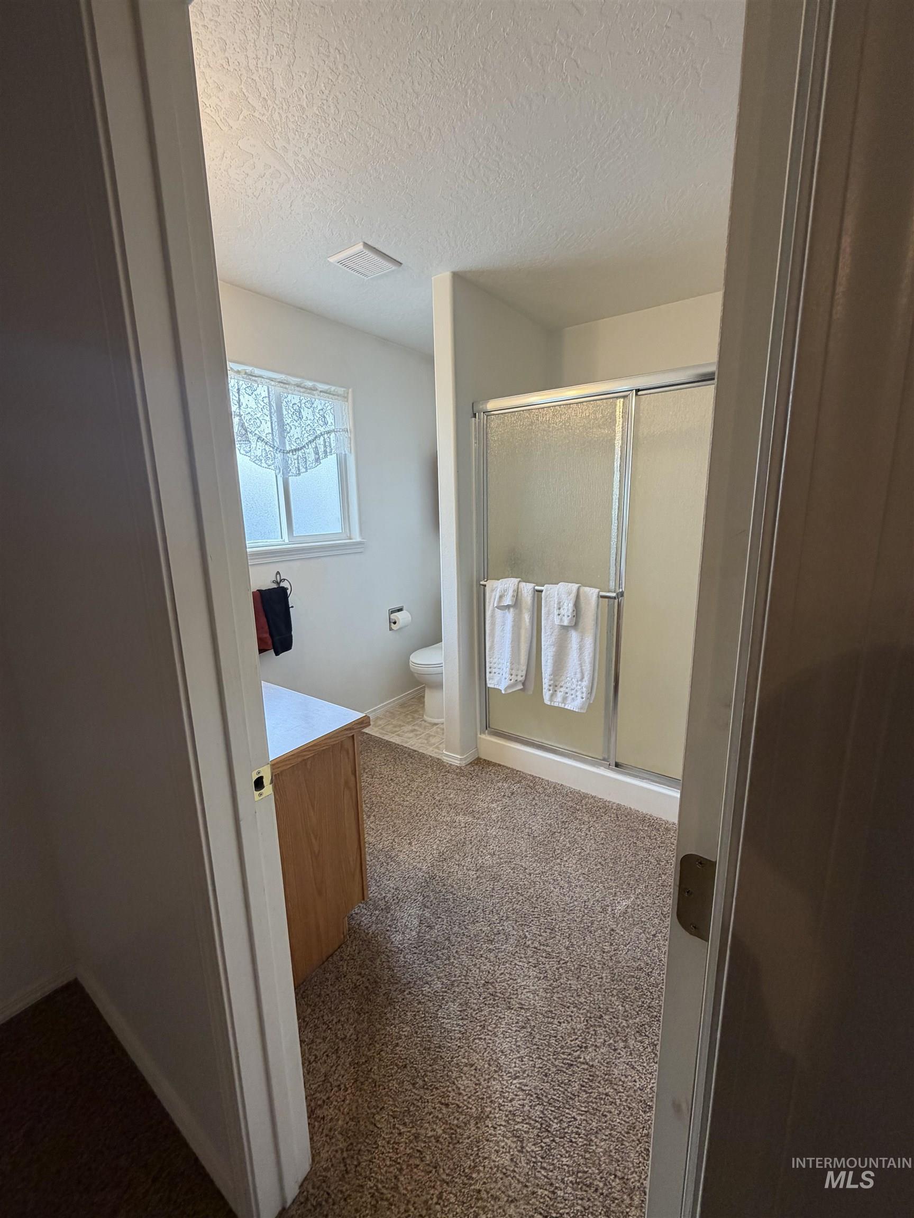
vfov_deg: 102.1
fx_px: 493
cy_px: 609
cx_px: 457
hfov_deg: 85.7
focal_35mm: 14
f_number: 2.2
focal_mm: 2.22
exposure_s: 1/120
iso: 200
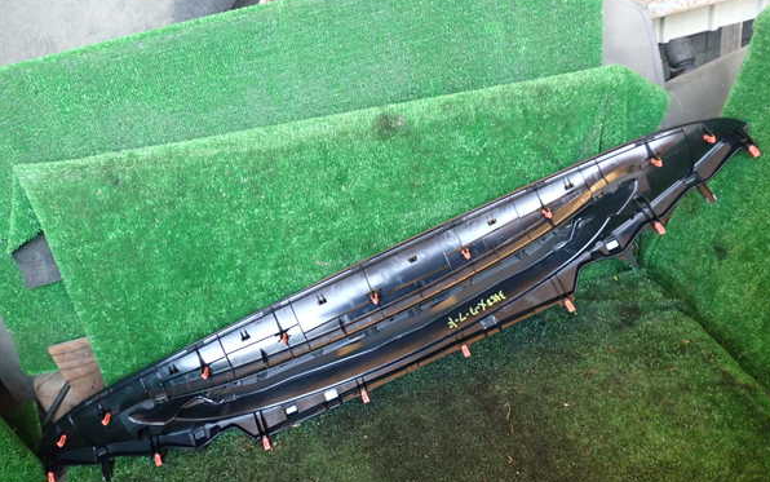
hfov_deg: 59.6
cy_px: 240
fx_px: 672
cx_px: 386
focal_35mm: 32
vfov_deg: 39.5
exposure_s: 1/30
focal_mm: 5.4
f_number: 2.3
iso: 500
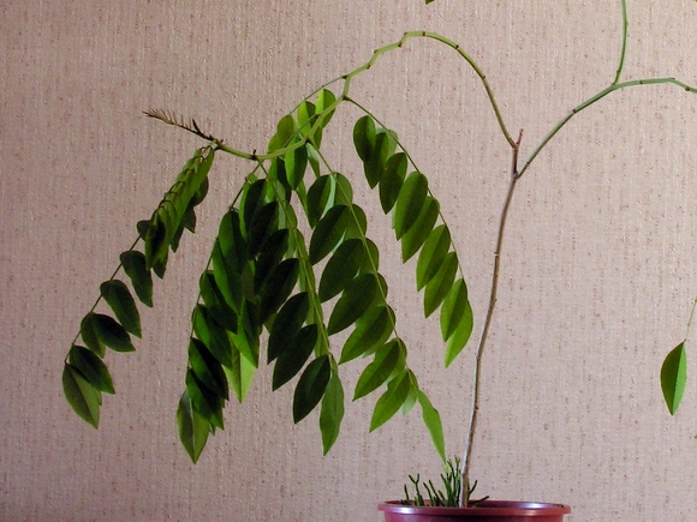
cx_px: 552
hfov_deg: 21.5
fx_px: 1812
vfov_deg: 16.3
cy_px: 118
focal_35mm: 90
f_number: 8
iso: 100
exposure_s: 4
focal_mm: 8.6
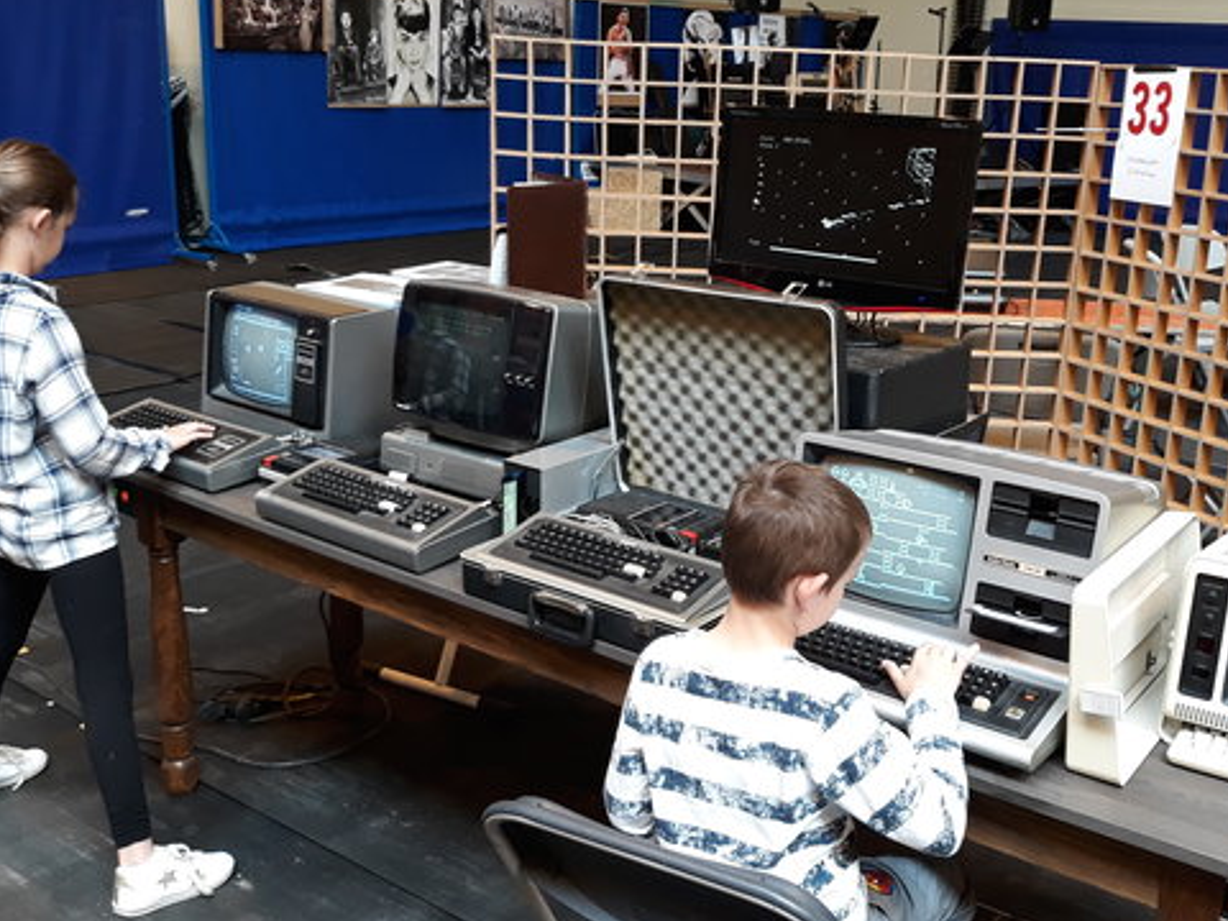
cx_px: 691
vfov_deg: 39.6
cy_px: 435
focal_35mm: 36
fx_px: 1277
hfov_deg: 51.2
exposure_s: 1/50
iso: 80
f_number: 1.7
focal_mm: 3.71
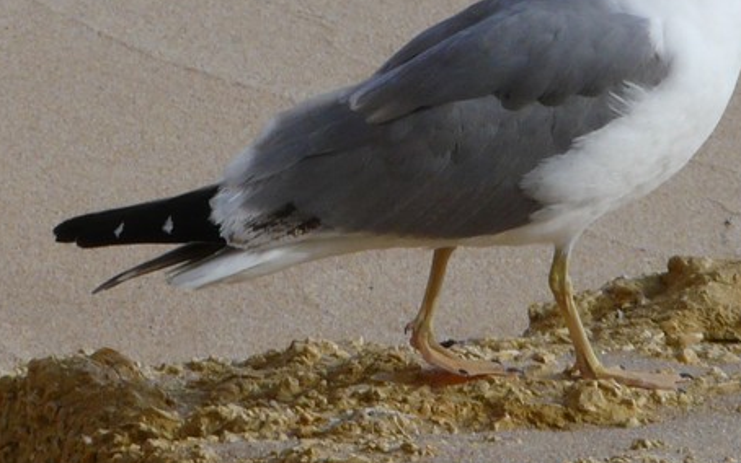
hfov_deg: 2.4
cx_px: 426
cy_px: 34
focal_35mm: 891
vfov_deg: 1.5
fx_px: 17998
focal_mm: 49
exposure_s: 1/500
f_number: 5.6
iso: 100
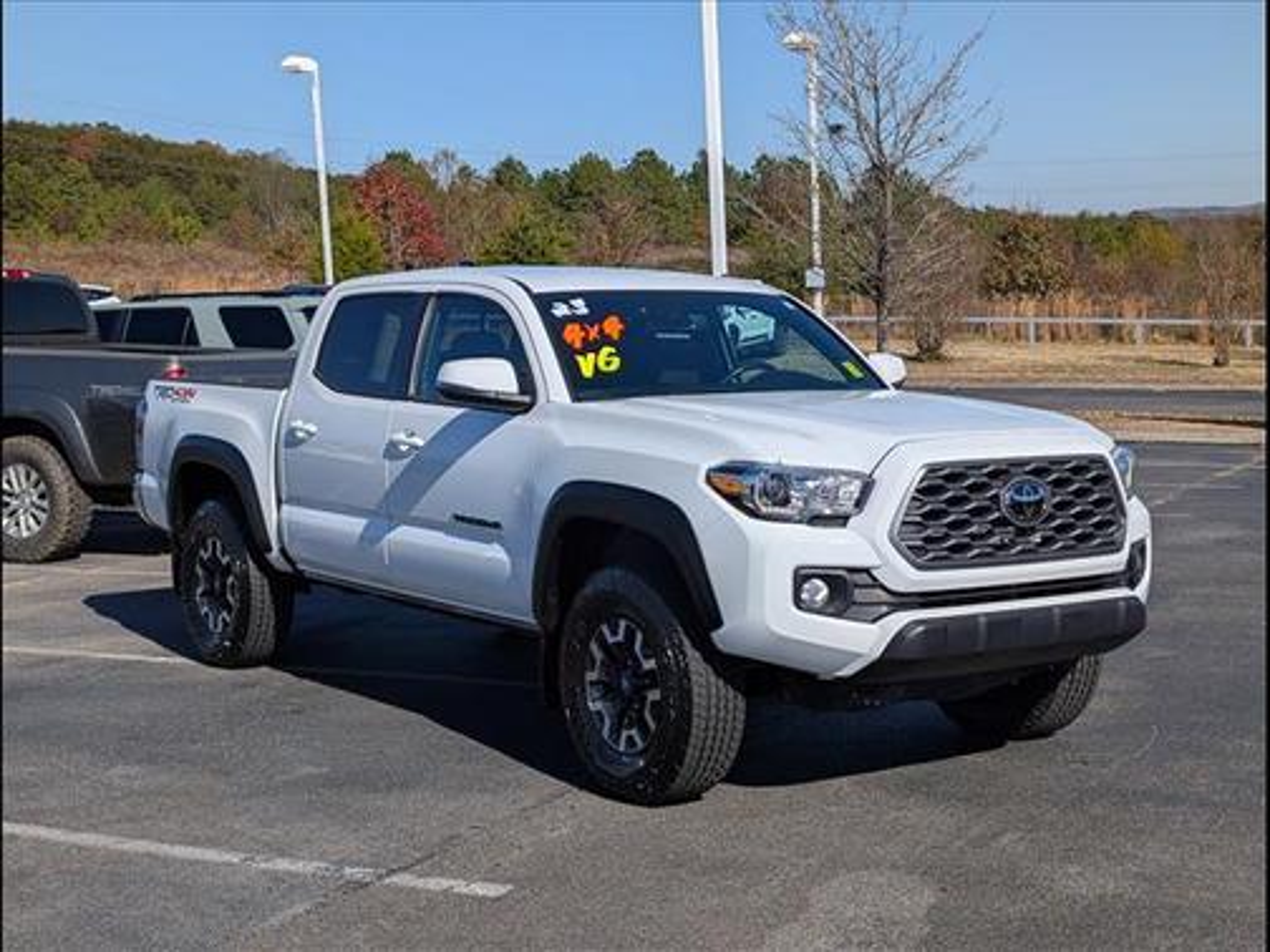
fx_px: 1798
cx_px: 635
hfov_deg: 38.9
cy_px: 476
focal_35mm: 49
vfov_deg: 29.7
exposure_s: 1/2500
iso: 20
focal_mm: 6.9
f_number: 1.68
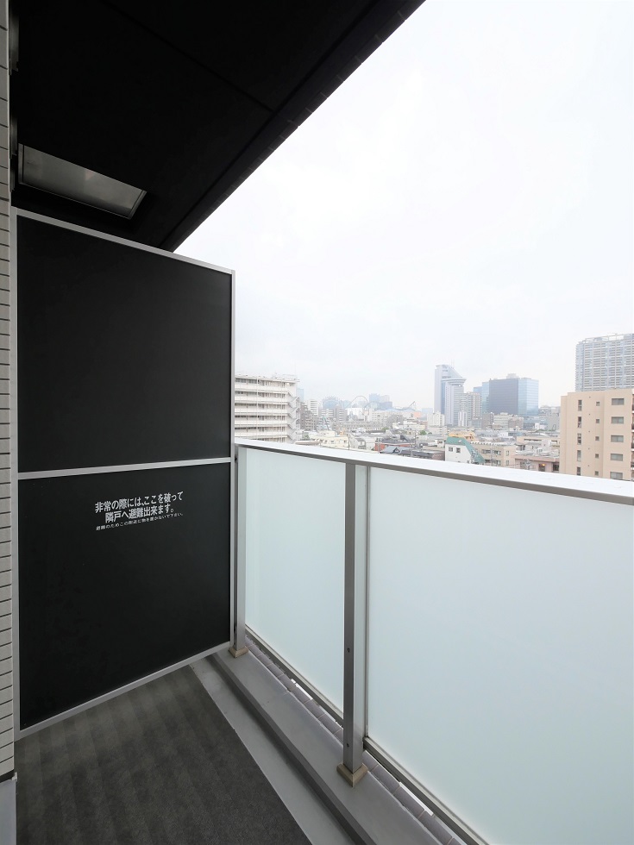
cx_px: 317
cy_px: 422
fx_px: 342
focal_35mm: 14
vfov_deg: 102.1
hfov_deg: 85.7
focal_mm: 7
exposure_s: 1/160
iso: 640
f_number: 5
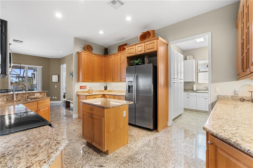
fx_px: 112
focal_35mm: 16
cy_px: 84
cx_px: 126
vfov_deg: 73.7
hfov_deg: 96.8
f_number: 9
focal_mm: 16
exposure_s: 1/2
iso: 200
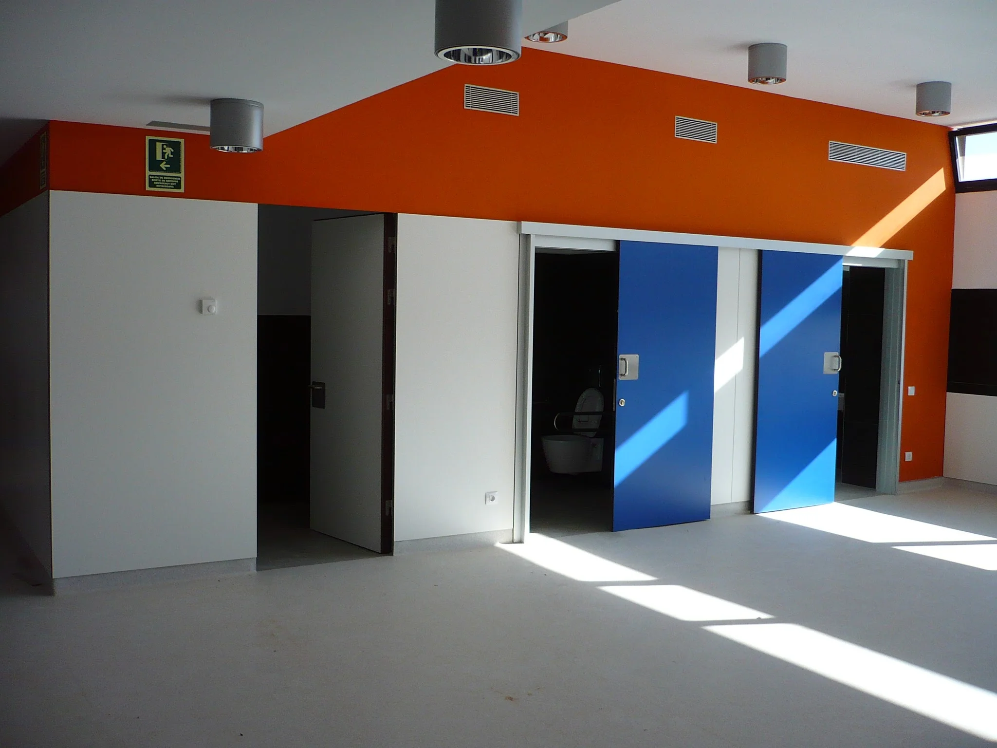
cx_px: 498
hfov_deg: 52.6
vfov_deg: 40.7
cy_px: 374
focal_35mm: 35
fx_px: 1008
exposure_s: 1/200
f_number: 2.8
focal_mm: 5.8
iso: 100
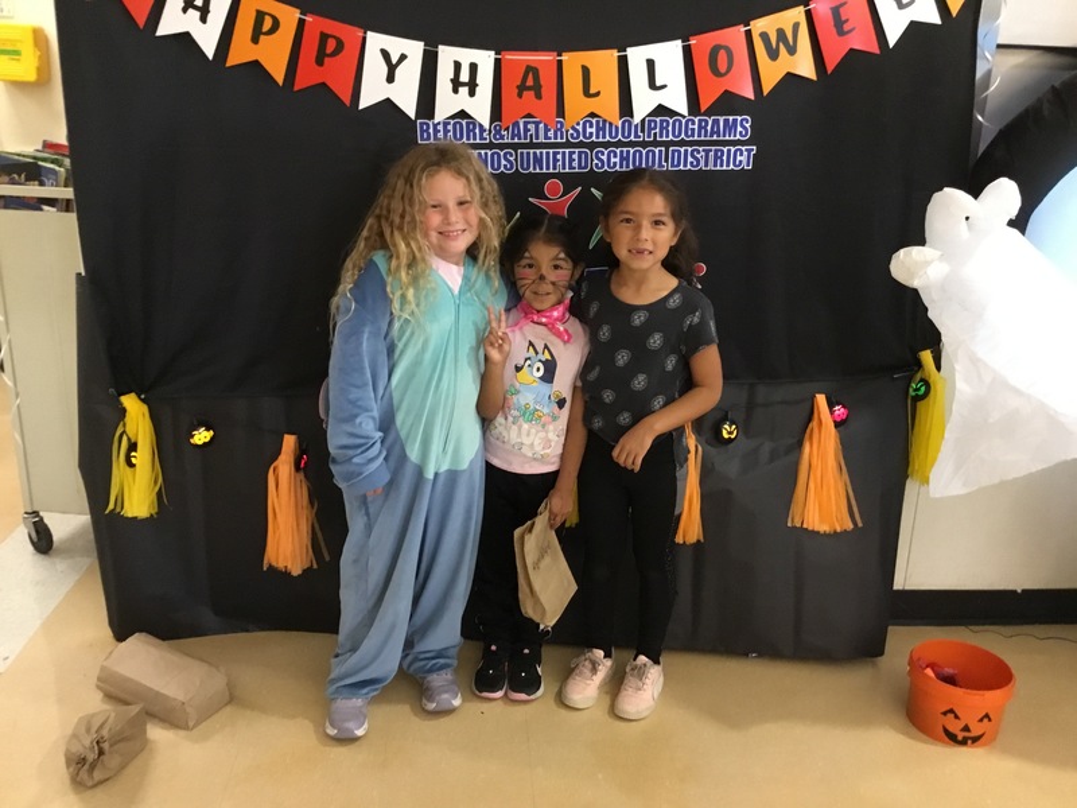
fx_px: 964
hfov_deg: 58.4
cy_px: 404
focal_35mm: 31
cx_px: 538
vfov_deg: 45.4
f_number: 2.4
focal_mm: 3.3
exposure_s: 1/20
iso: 200
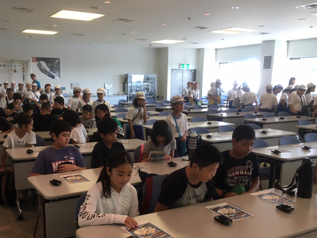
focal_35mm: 37
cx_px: 133
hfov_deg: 49.9
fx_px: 339
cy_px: 150
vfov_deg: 38.4
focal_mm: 4.15
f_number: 2.2
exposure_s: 1/30
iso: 50
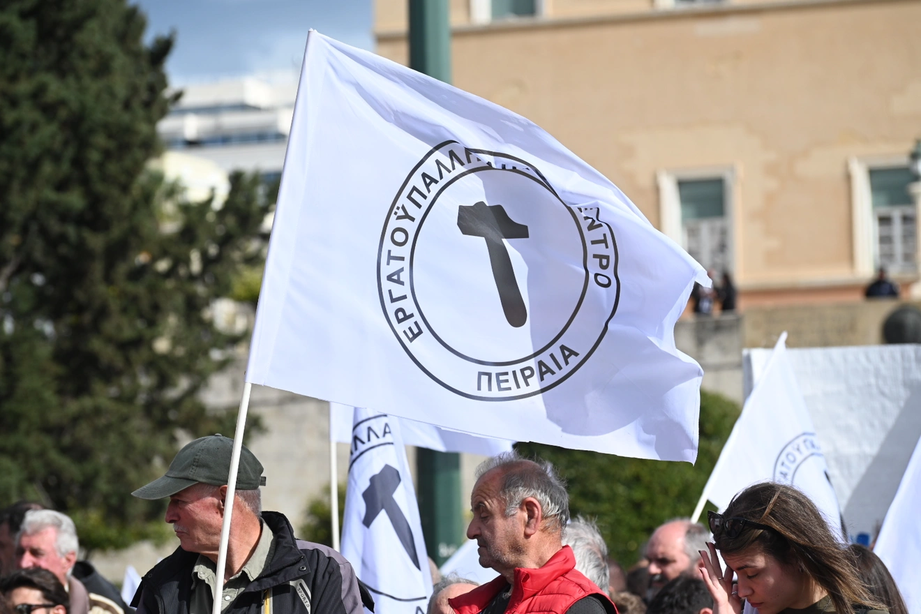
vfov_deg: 9.5
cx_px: 460
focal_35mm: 145
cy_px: 307
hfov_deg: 14.2
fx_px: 3709
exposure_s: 1/1600
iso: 250
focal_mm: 145
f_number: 6.3
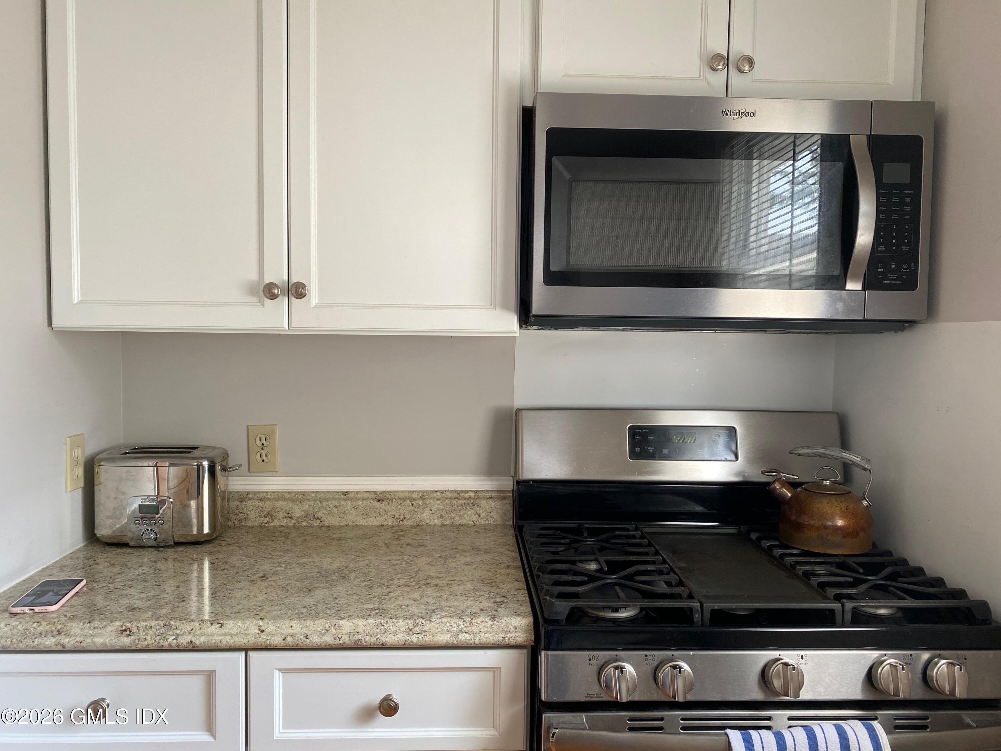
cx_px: 500
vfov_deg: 53.1
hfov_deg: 67.3
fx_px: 752
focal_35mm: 26
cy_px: 376
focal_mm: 4.25
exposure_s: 1/121
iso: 125
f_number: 1.8
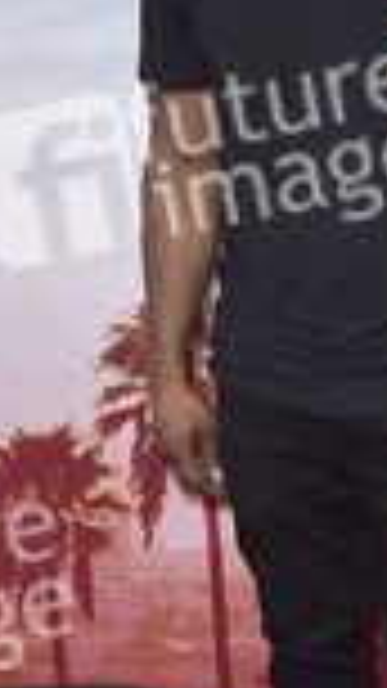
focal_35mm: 93
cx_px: 335
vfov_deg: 22.9
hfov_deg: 12.9
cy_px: 387
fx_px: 1698
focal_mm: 34
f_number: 5.6
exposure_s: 1/250
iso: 500
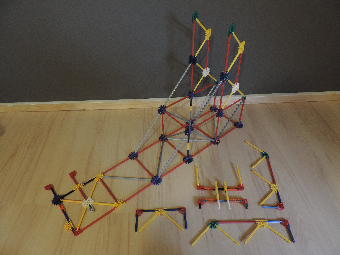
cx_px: 170
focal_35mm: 24
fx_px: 236
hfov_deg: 71.6
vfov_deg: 56.8
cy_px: 128
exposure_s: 1/10
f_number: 3
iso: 400
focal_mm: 4.3
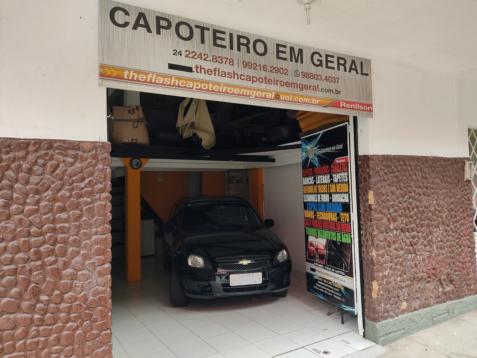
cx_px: 238
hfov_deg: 67.3
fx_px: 358
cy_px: 179
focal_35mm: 26
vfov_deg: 53.1
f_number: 1.79
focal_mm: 4.74
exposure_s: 1/120
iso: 102
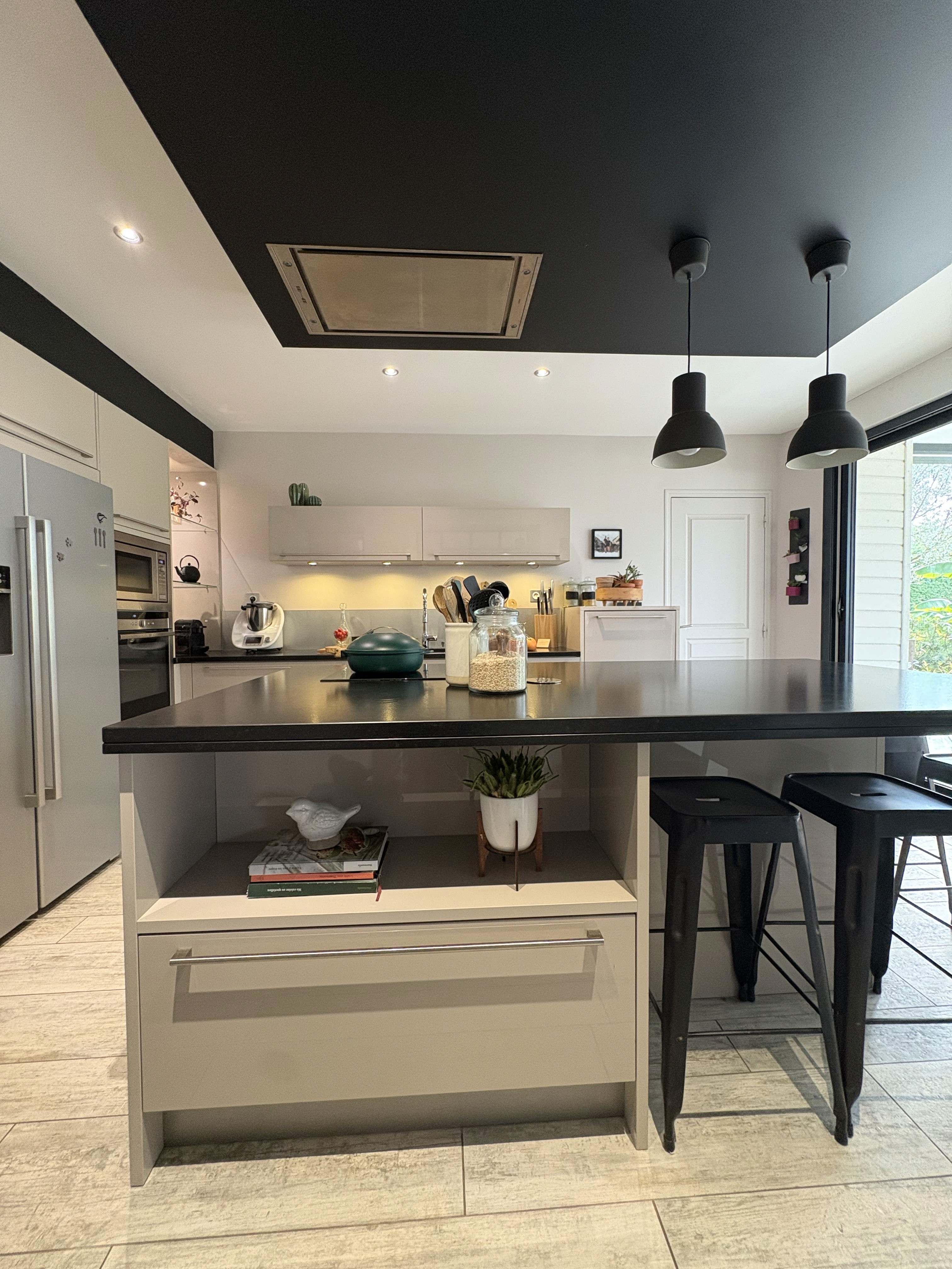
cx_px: 476
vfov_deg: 102.1
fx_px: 513
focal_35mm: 14
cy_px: 634
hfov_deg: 85.7
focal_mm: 2.22
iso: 320
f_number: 2.2
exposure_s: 1/50
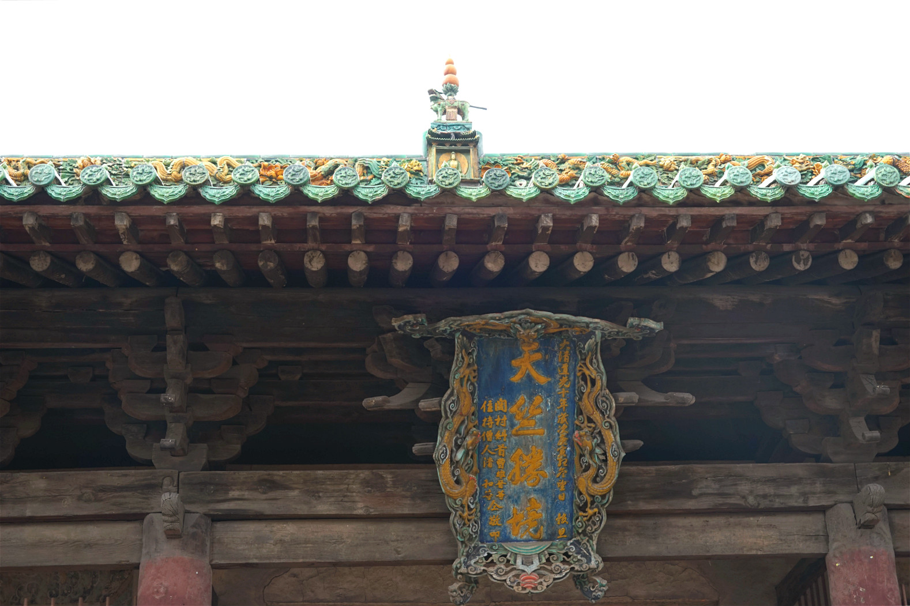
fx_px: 1466
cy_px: 303
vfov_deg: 23.4
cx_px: 455
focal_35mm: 58
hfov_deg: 34.5
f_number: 5.6
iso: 200
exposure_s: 1/160
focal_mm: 58
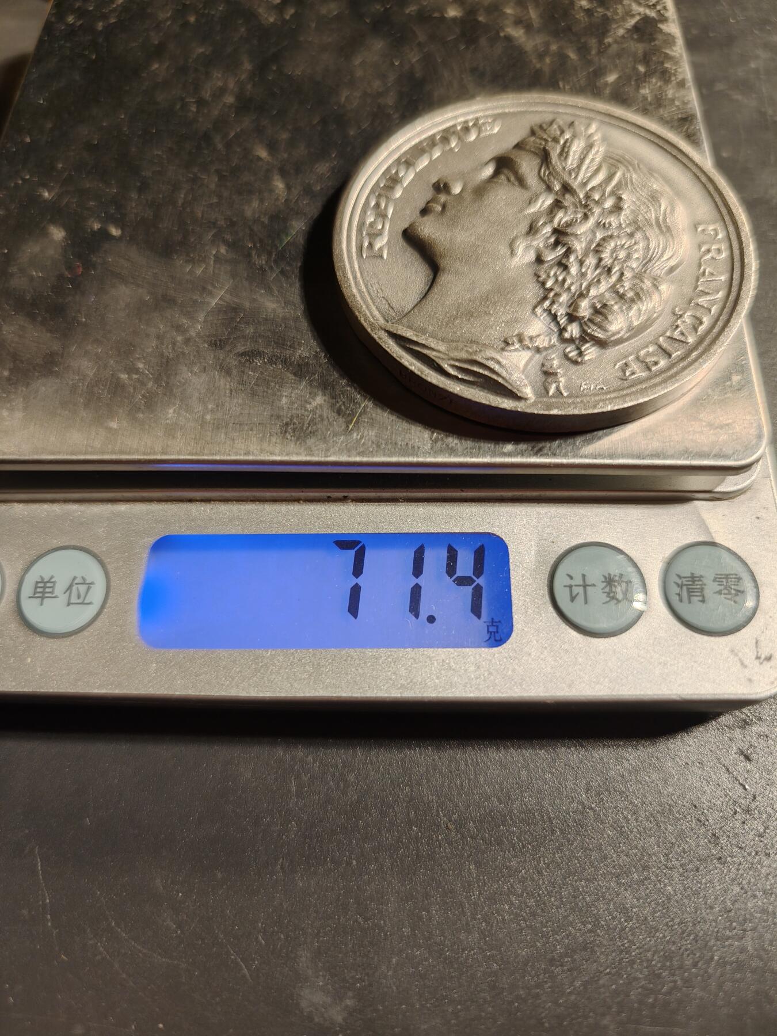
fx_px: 688
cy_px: 518
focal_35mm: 23
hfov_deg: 58.9
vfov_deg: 73.9
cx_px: 388
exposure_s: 1/200
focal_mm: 6.06
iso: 200
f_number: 1.6
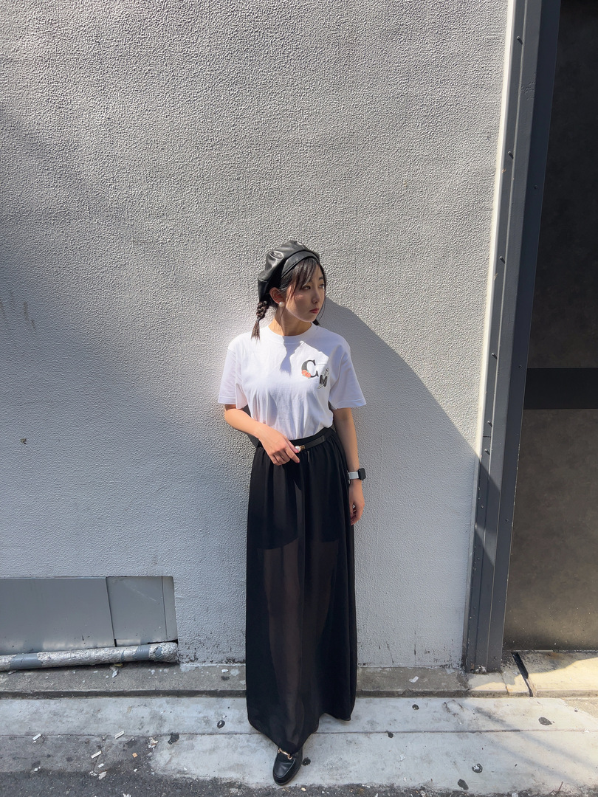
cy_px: 398
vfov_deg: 67.3
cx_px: 299
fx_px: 599
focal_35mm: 26
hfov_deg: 53.1
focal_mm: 5.7
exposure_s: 1/1597
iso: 50
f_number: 1.5
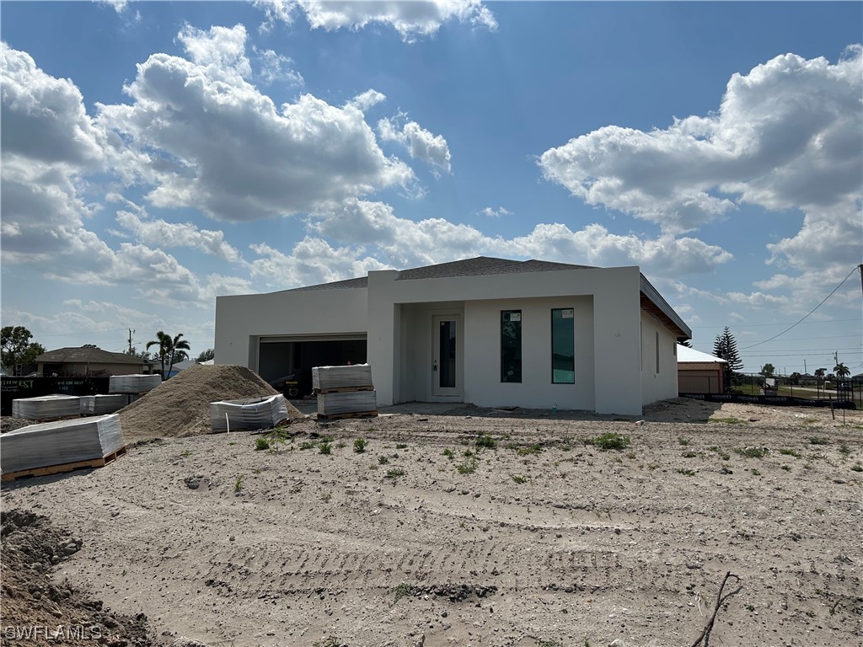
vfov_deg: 53.1
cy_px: 324
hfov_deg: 67.3
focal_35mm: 26
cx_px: 432
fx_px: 648
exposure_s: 1/14286
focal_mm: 5.7
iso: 50
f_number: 1.5
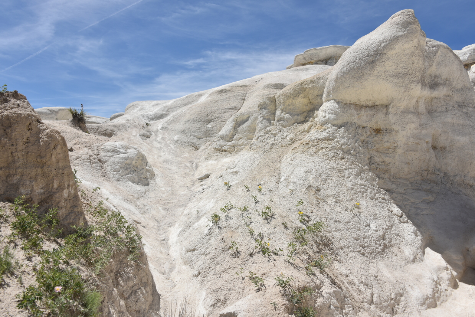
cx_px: 238
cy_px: 158
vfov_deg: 46.4
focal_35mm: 28
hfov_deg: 65.5
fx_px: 370
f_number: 10
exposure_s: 1/400
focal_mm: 28
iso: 100
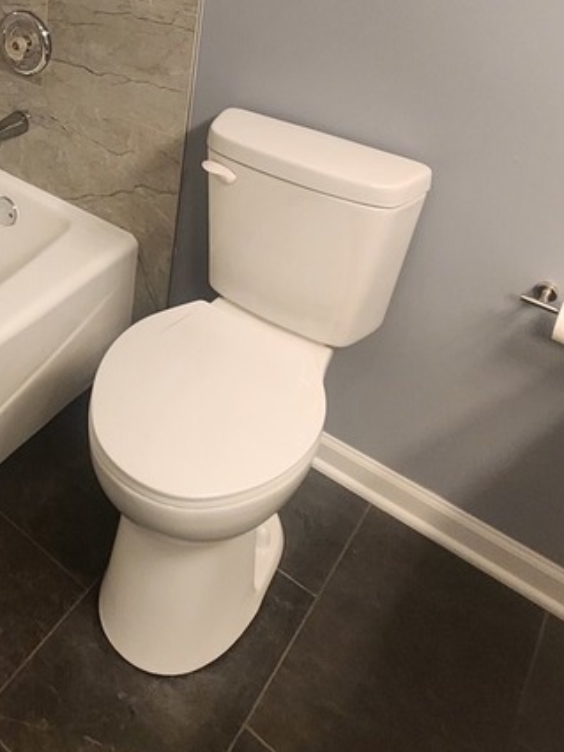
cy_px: -14
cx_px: -60
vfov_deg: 45.8
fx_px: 717
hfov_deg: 36.3
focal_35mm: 33
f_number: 2.2
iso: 320
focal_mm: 2.2
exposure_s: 1/30
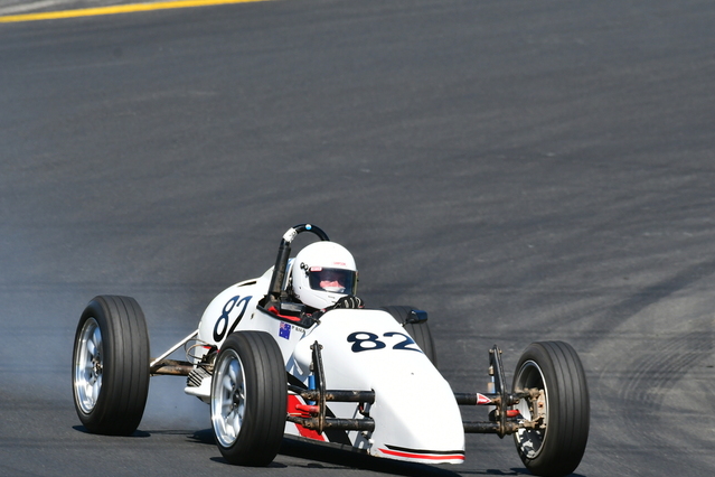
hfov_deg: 2.2
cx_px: 356
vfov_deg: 1.5
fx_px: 18648
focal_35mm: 939
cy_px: 293
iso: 400
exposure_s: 1/640
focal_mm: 500
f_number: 10
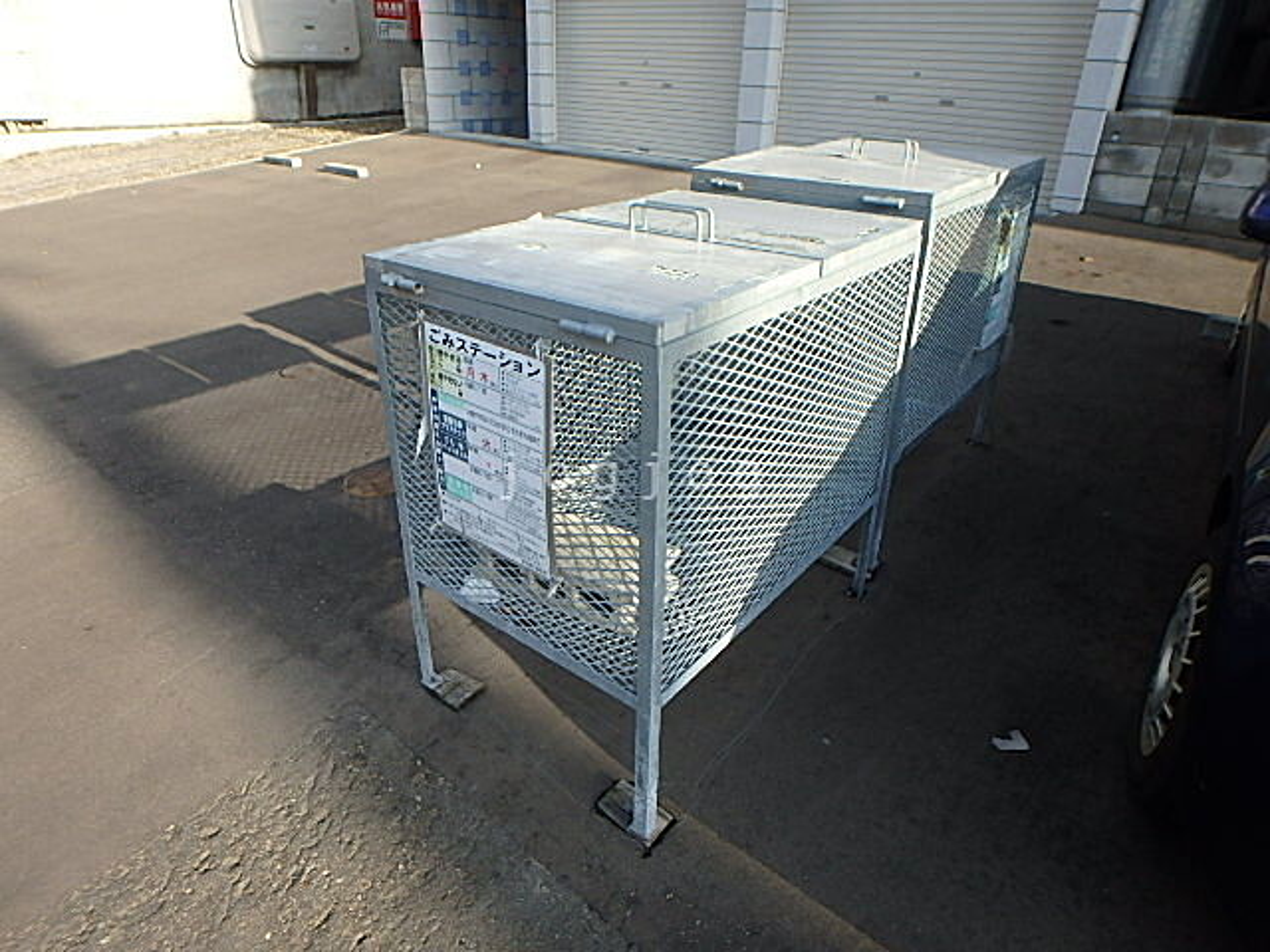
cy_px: 476
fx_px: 770
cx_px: 635
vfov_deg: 63.4
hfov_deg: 79.0
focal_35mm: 21
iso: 125
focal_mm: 3.7
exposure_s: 1/400
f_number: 3.5
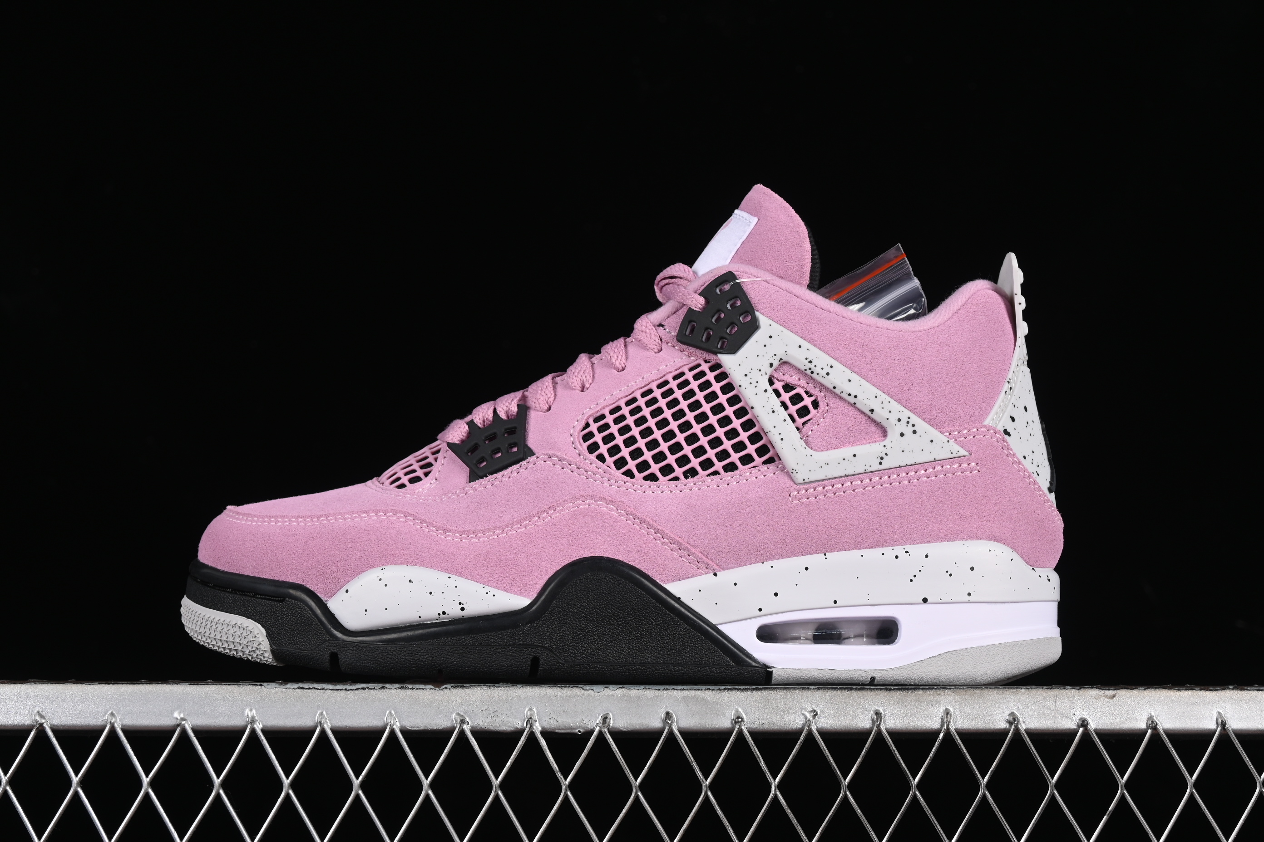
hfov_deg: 27.0
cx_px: 632
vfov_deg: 18.2
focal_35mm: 75
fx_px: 2633
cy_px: 421
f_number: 8
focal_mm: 50
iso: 160
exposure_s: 1/80
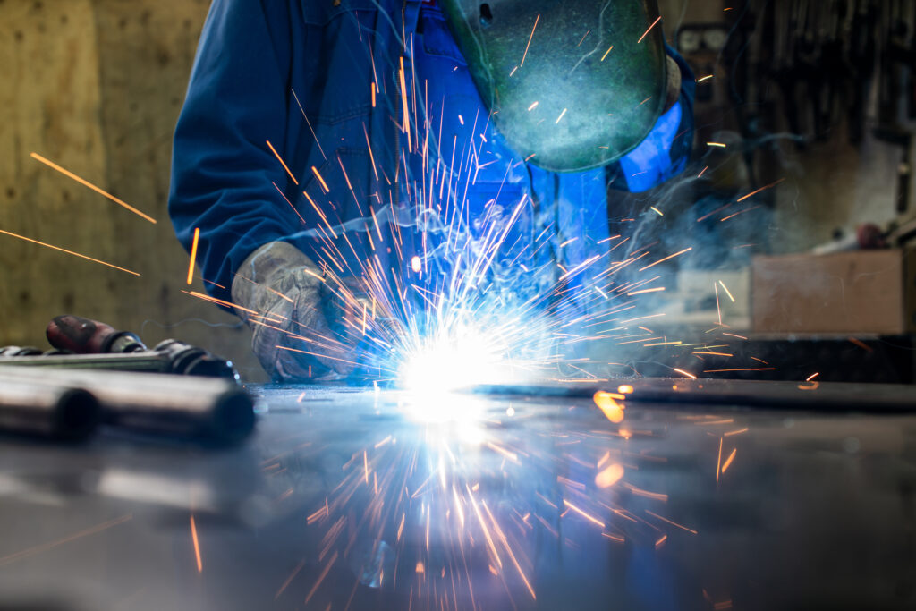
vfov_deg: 27.0
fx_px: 1272
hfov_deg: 39.6
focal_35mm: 50
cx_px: 458
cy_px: 306
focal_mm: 50
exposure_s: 1/50
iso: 100
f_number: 4
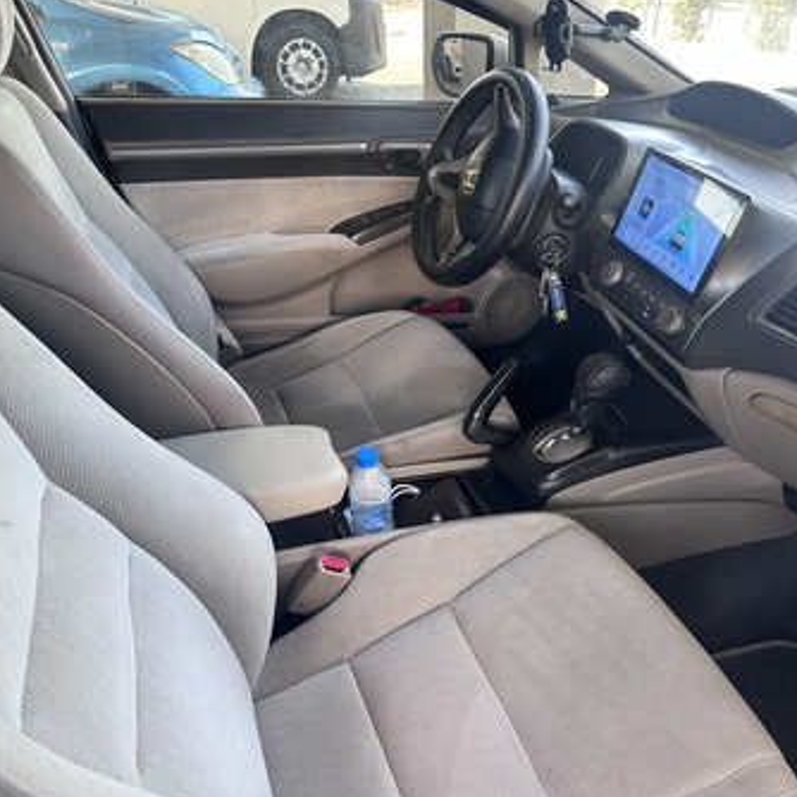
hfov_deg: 55.5
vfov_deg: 55.6
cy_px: 395
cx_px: 447
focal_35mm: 29
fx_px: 755
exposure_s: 1/121
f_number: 1.78
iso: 80
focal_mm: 6.86
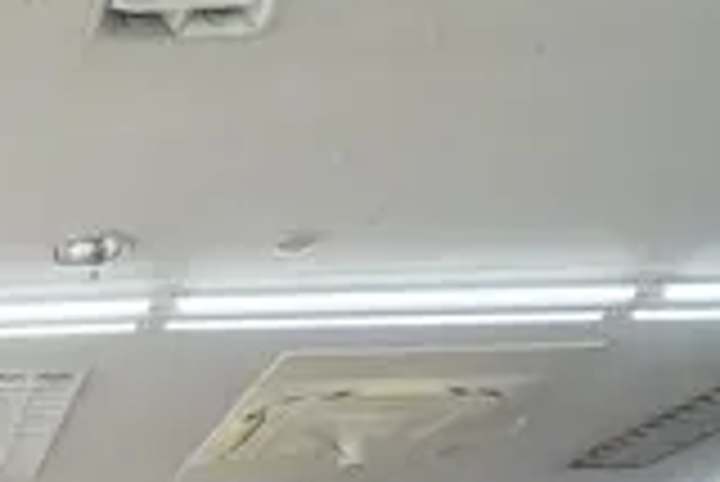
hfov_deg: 27.6
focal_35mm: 60
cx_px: -225
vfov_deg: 18.5
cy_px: 827
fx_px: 1201
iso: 400
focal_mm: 10
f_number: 6.3
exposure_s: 1/160
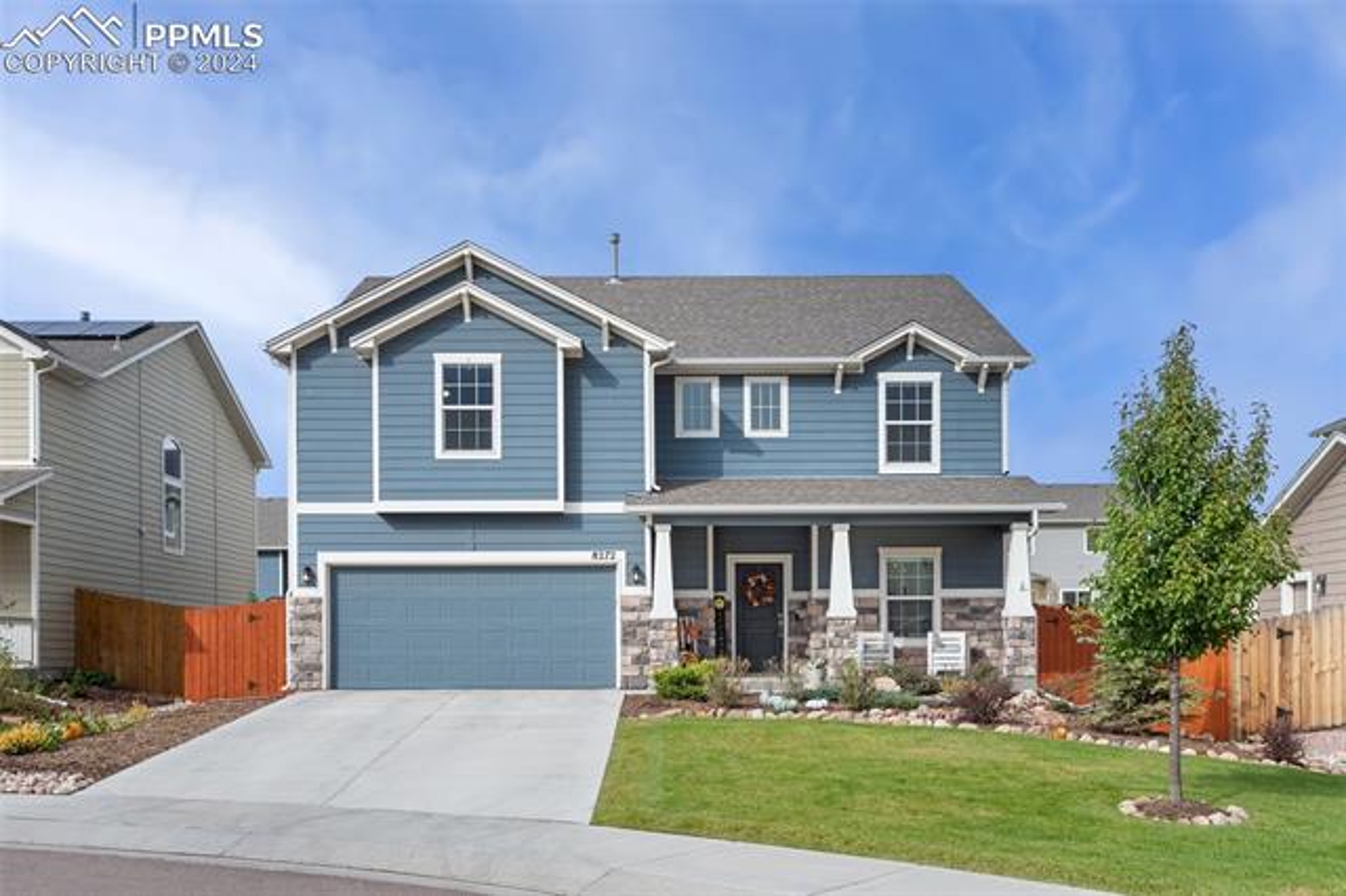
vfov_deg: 37.8
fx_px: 1308
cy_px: 448
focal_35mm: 35
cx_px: 673
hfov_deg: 54.5
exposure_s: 1/320
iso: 400
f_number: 8
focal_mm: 35
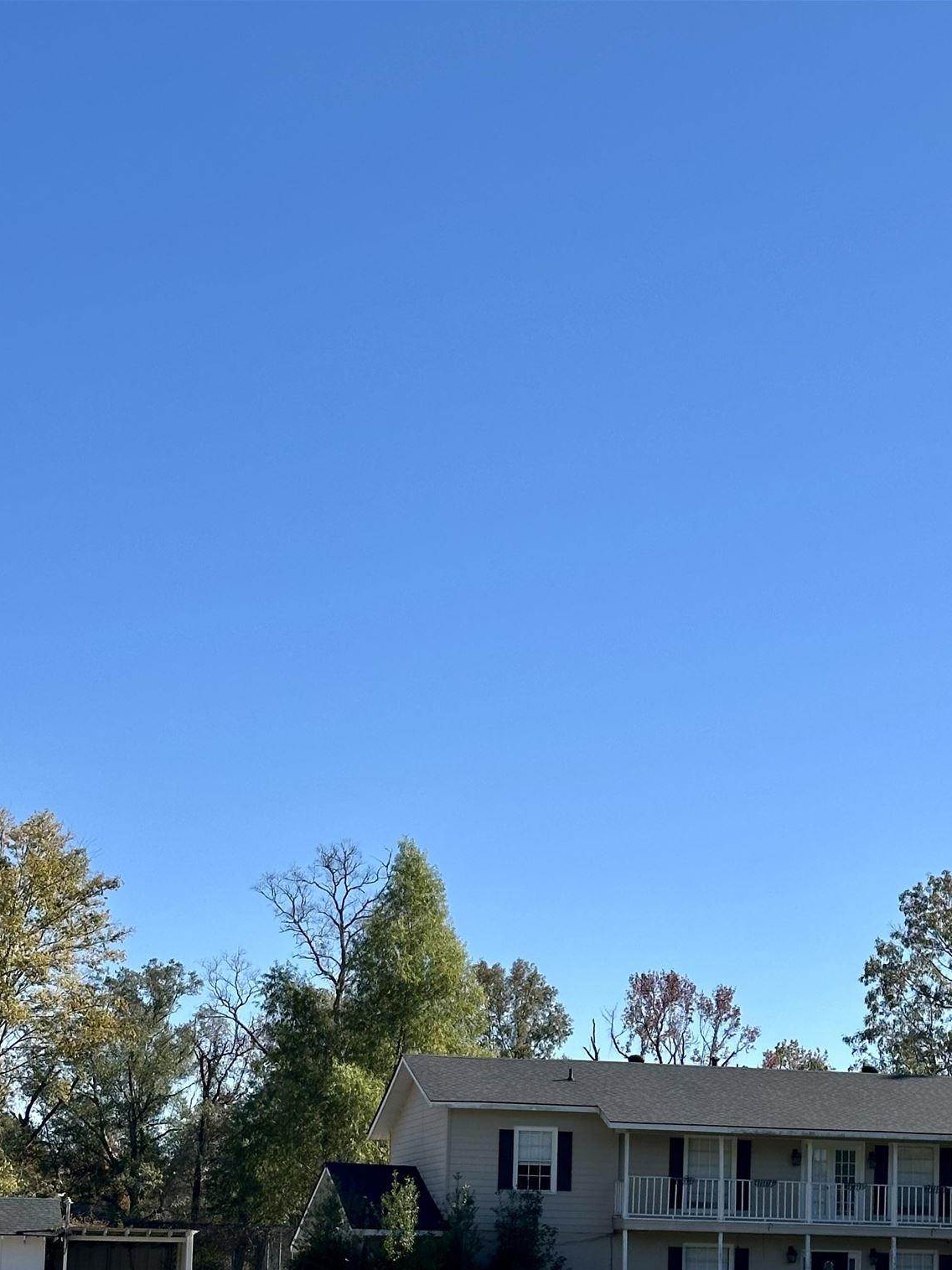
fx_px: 2677
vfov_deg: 26.3
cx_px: 708
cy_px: 965
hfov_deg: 20.0
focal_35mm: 73
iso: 64
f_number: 1.78
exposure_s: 1/4367
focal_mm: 6.86
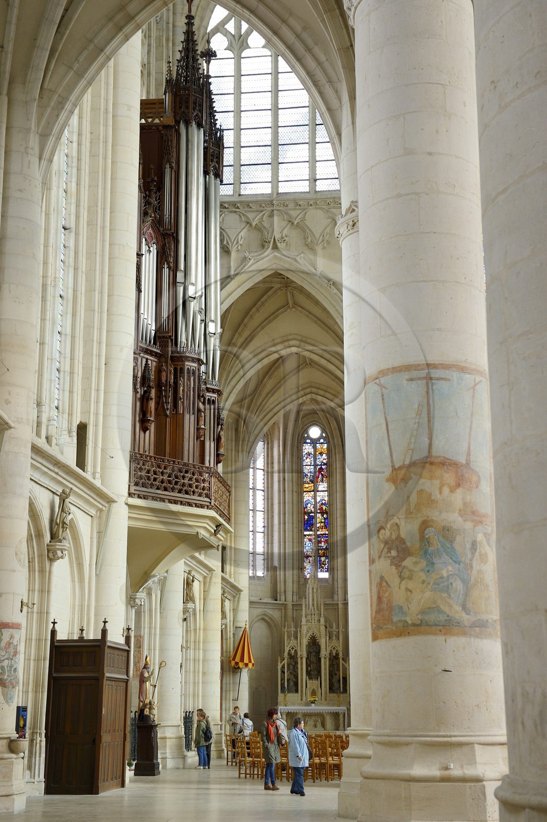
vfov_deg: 39.6
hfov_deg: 26.9
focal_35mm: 50
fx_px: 1141
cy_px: 411
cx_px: 274
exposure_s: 1/100
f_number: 5
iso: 800
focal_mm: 50
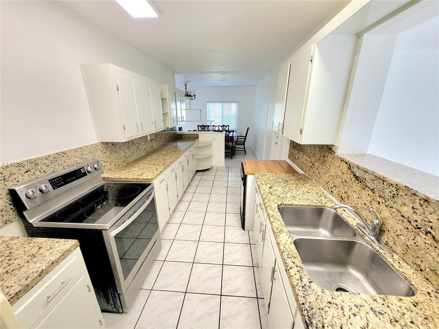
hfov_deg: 106.2
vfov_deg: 89.9
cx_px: 220
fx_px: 165
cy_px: 164
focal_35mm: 13
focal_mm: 1.74
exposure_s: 1/60.2
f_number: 2.2
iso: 50
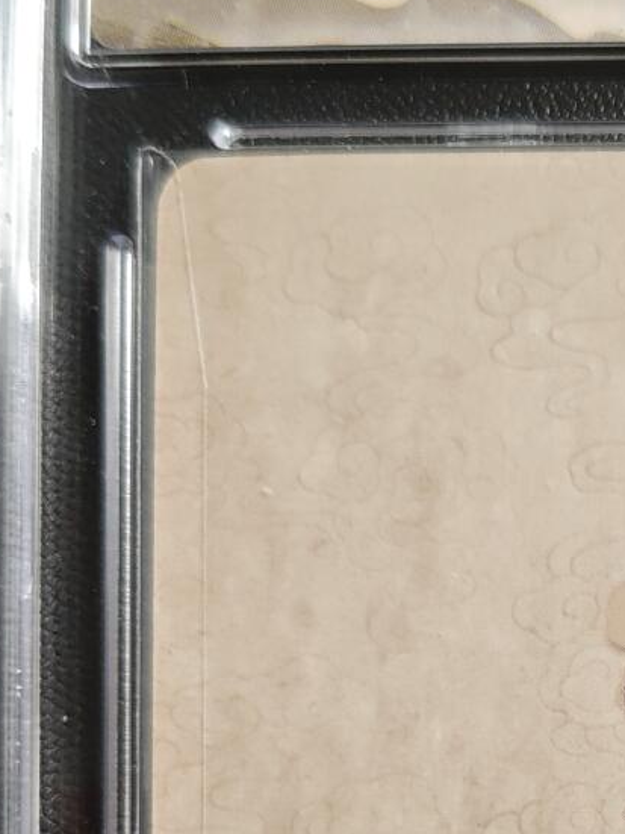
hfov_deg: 16.7
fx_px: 2047
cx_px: 734
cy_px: 805
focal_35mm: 85
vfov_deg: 22.3
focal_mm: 4.94
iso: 500
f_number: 1.5
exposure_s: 1/100
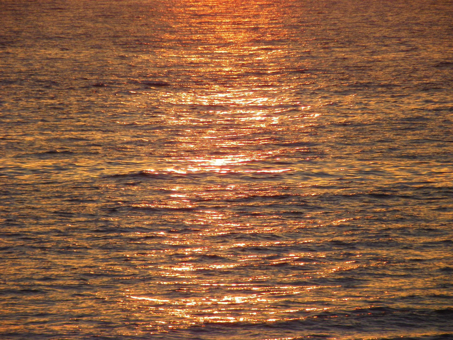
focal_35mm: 676
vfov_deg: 2.2
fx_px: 8845
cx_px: 226
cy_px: 170
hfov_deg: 2.9
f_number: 5
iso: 80
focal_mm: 119.6
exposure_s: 1/250
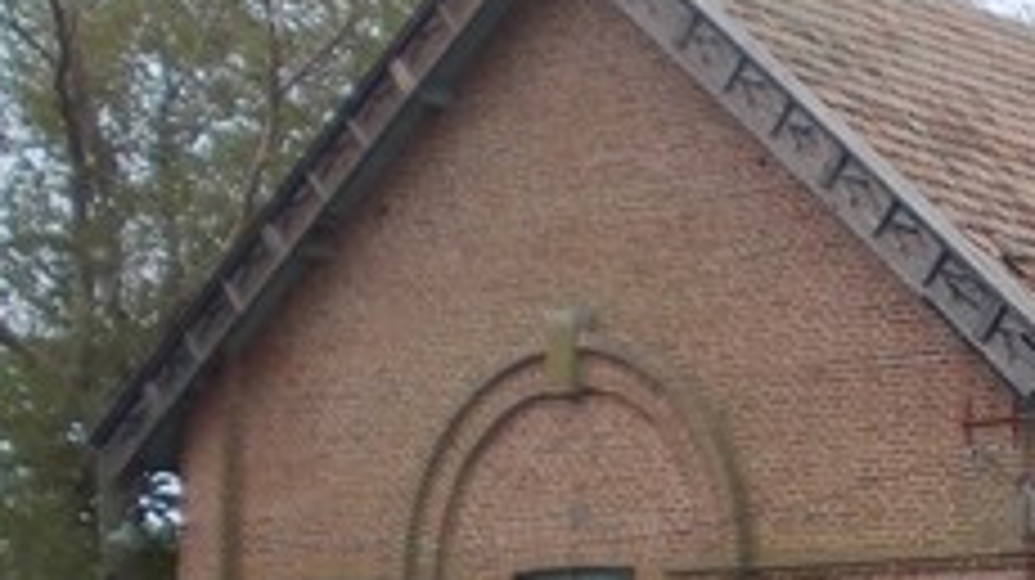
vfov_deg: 8.7
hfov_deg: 14.8
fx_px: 3785
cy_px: 733
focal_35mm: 138
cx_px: 1377
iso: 80
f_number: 3.1
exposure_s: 1/320
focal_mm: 5.3
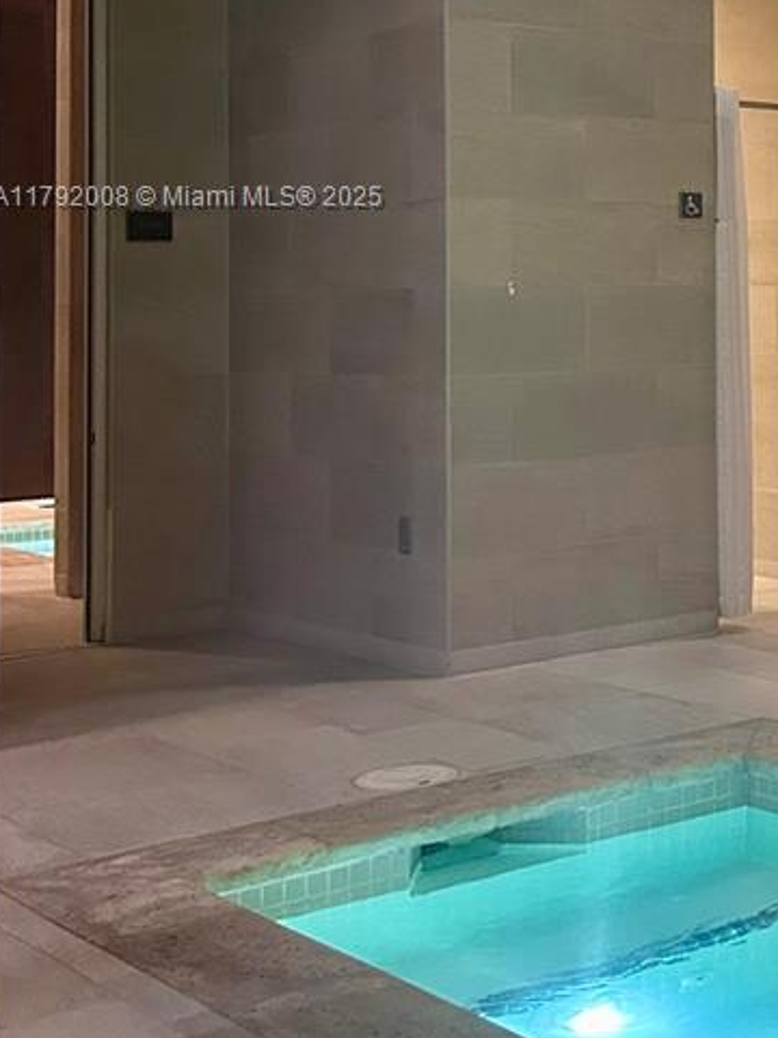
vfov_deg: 29.1
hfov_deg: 20.9
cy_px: 199
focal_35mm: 65
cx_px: 960
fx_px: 1948
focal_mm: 5.7
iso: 500
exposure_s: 1/40
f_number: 1.5
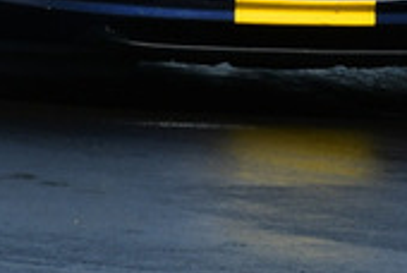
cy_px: -342
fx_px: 27158
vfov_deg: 0.6
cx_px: 220
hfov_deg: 0.9
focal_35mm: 2398
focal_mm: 340
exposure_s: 1/640
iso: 250
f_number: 11
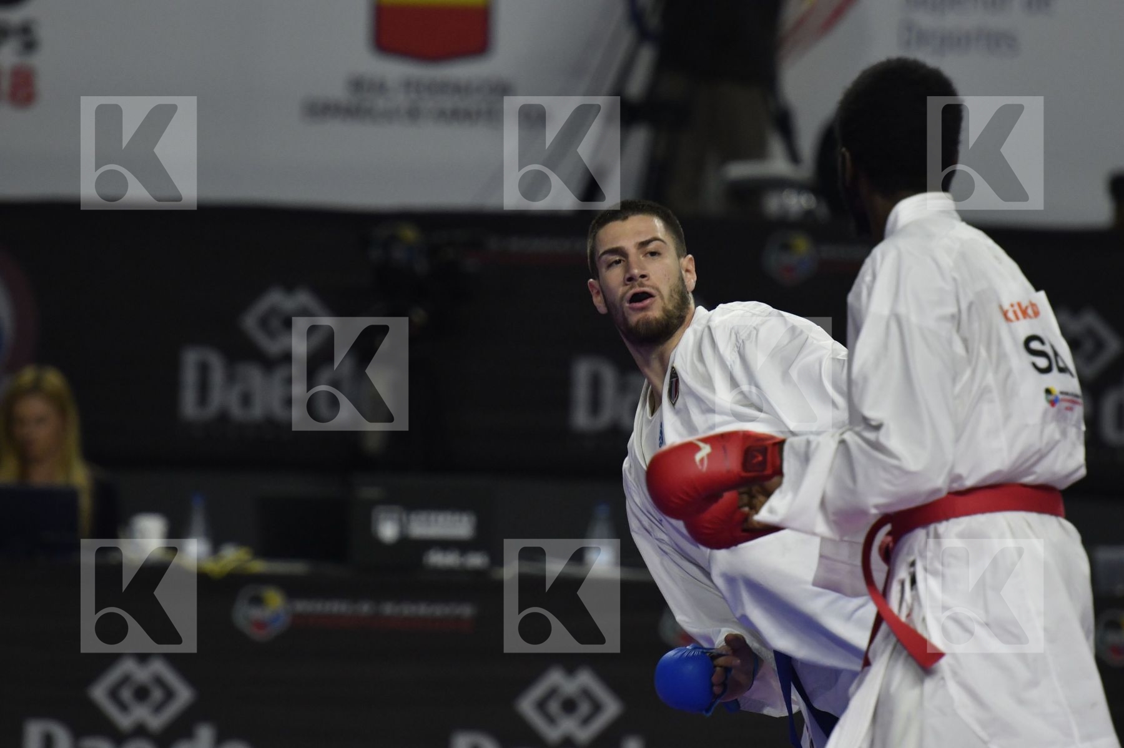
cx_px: 562
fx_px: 13106
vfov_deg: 3.3
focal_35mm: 420
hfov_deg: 4.9
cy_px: 374
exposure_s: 1/800
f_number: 4
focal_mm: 280
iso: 1250
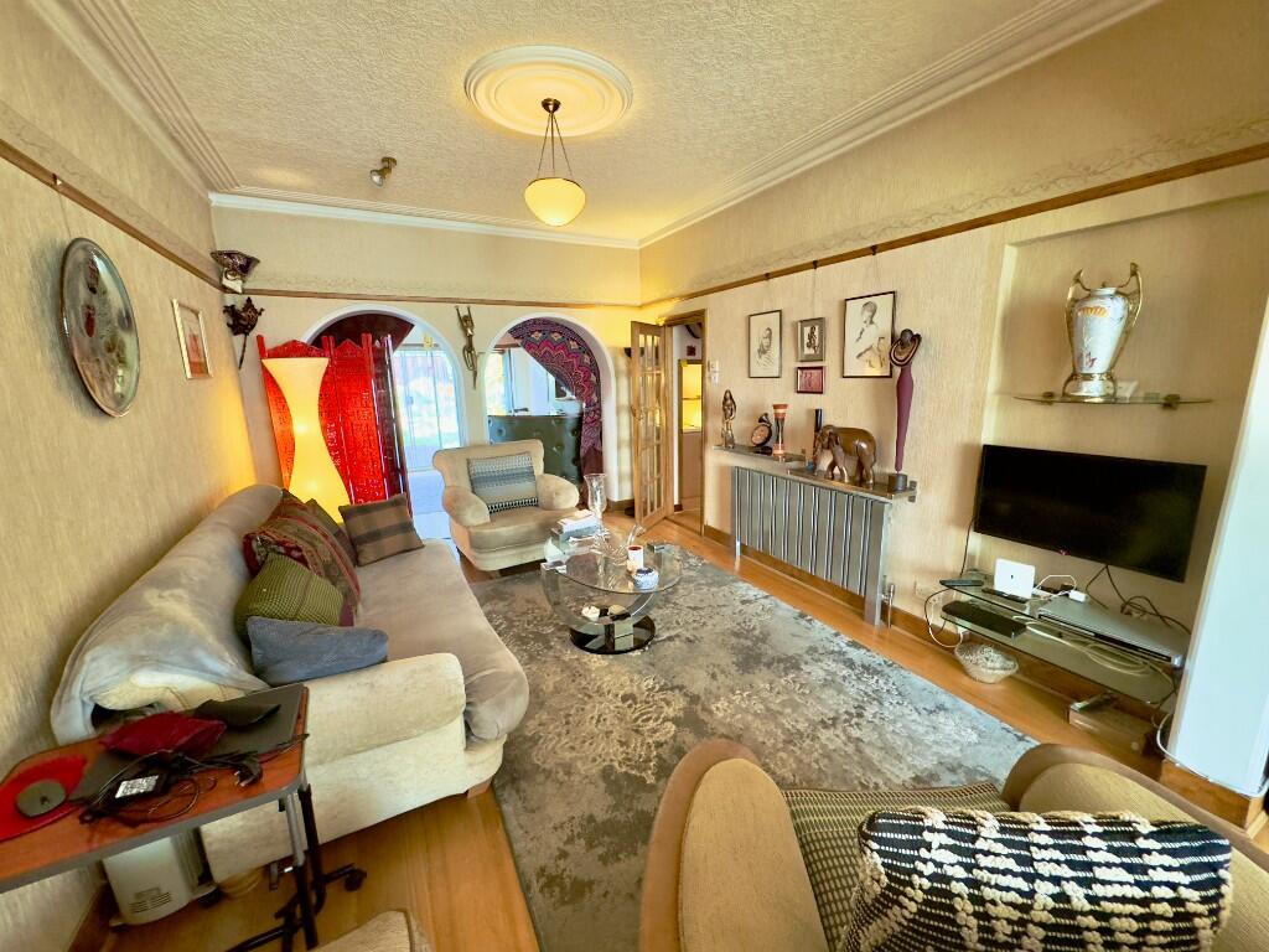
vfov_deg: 85.7
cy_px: 476
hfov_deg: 102.1
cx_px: 634
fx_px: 513
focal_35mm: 14
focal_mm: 2.22
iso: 320
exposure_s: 1/50
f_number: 2.2
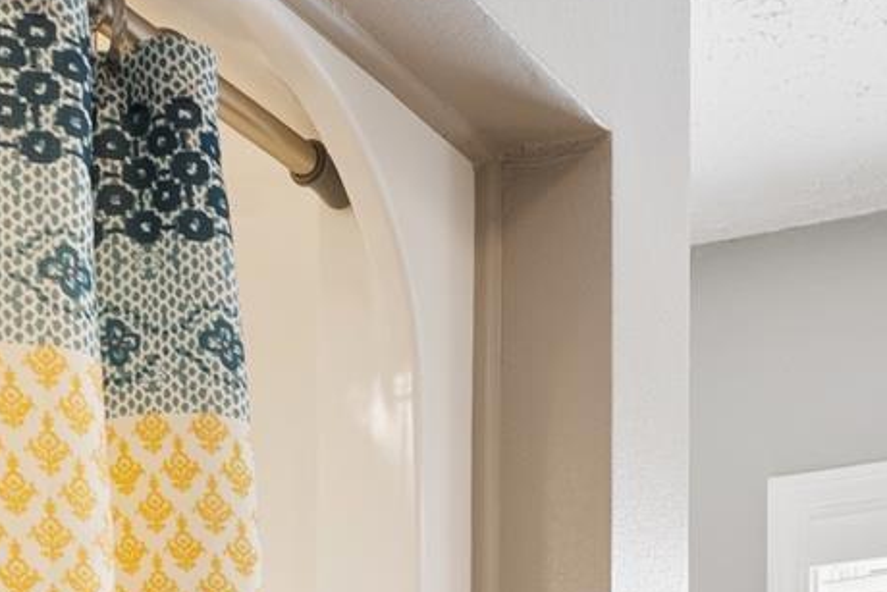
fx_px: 2144
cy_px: 1211
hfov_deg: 22.5
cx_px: 891
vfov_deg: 13.4
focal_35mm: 87
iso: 250
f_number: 9
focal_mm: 16
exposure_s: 1/3
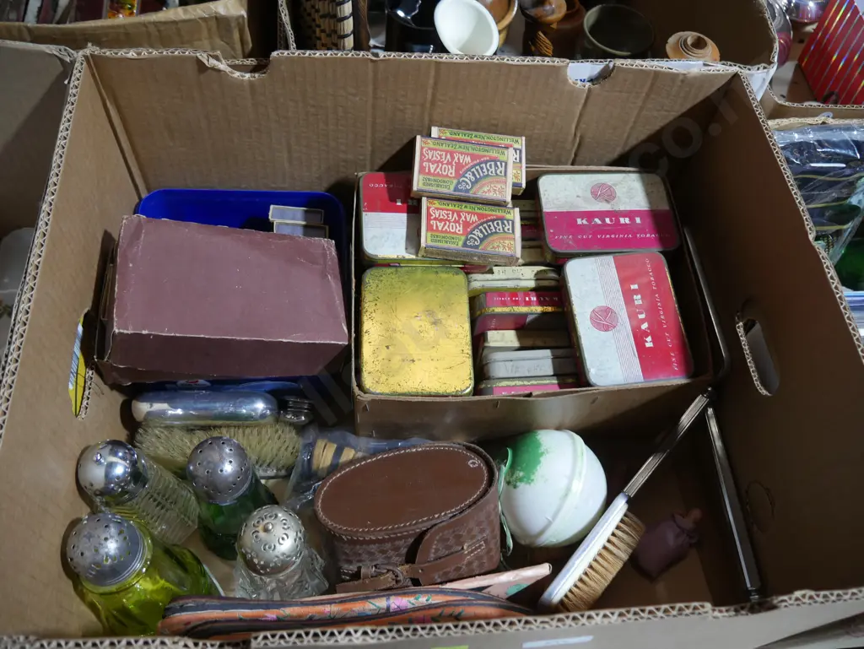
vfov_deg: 46.8
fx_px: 749
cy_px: 324
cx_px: 432
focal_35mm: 30
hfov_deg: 59.9
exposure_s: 1/60
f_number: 3.6
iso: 400
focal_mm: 15
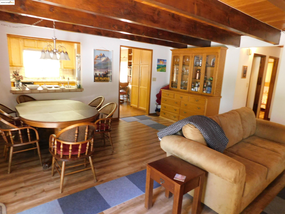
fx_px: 189
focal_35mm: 23
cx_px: 142
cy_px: 107
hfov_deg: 73.9
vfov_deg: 58.9
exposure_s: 1/15
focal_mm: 4
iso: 400
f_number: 3
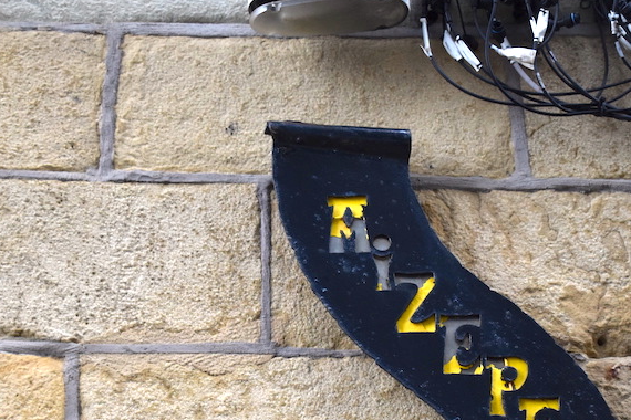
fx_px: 1753
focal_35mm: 100
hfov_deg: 20.4
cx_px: 344
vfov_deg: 13.6
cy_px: 354
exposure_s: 1/160
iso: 800
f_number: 4.8
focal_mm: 38
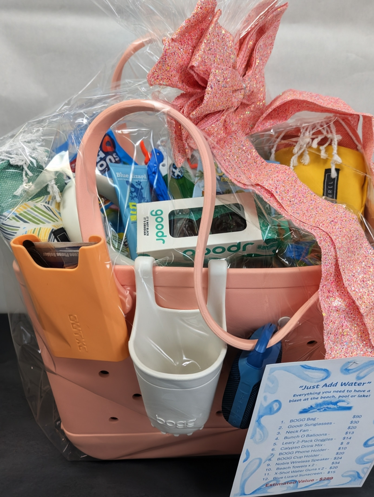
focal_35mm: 24
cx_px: 187
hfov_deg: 56.9
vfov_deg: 71.5
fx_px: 345
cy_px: 248
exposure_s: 1/40
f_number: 1.85
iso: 52
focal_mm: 6.81
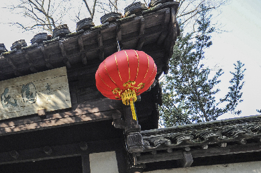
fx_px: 253
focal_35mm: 35
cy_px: 141
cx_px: 24
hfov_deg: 48.5
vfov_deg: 36.3
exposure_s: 1/1000
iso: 640
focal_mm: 17
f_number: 2.8
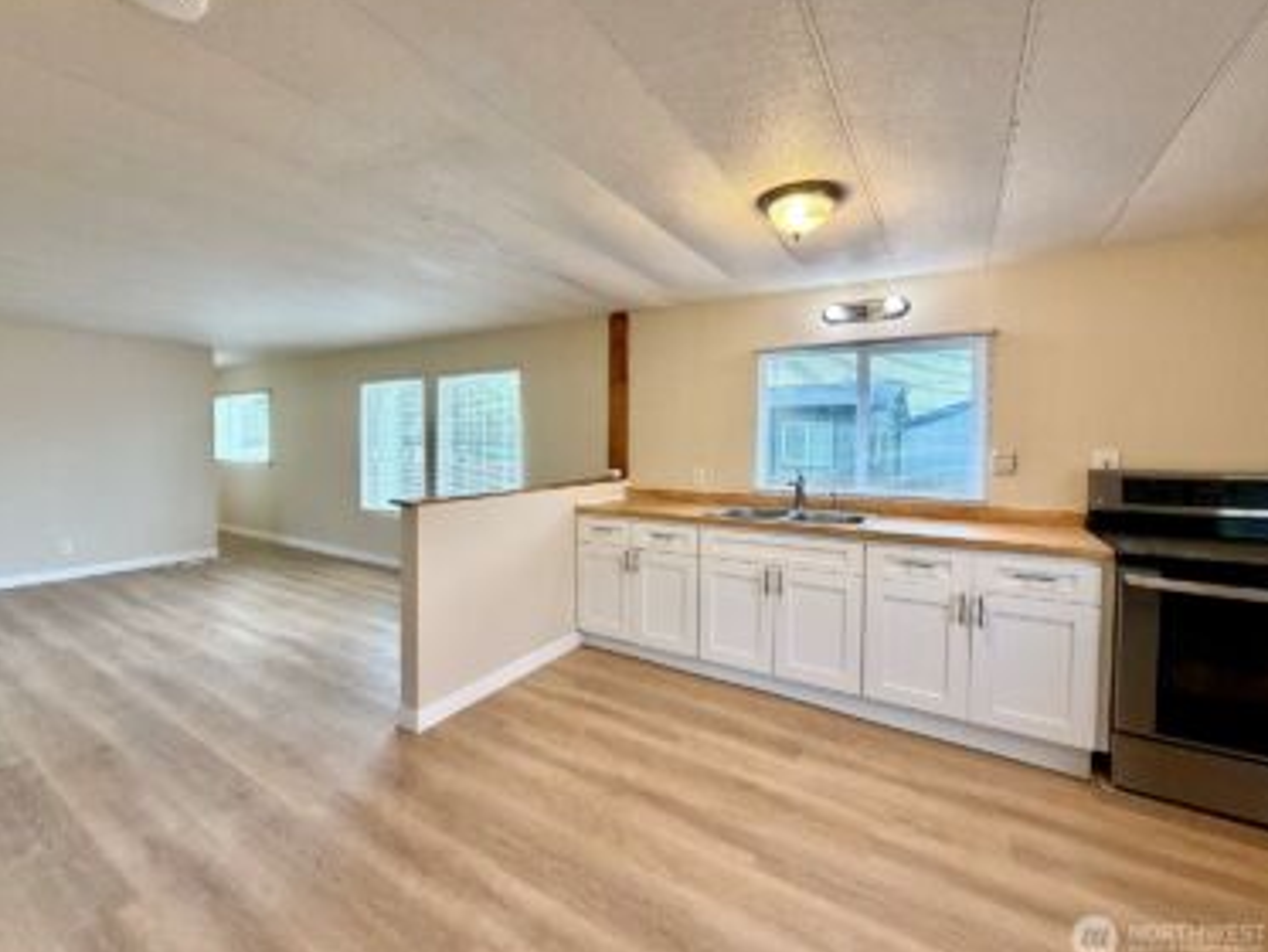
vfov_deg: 81.8
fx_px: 550
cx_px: 612
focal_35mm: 15
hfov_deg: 98.1
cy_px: 462
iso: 250
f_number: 2.2
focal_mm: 2.22
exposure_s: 1/120
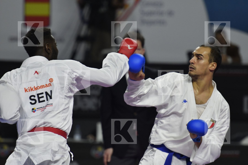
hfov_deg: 4.9
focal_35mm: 420
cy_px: 82
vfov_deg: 3.3
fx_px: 2892
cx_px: 124
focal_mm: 280
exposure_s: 1/800
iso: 1250
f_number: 4
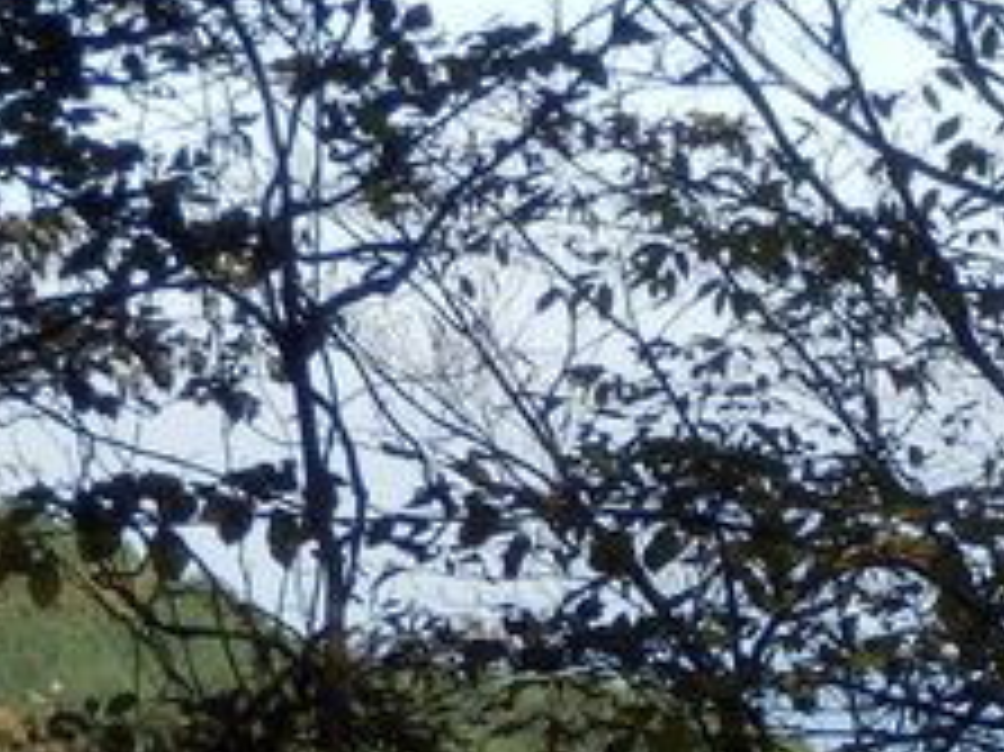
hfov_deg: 7.2
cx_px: 1049
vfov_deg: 5.4
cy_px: 1211
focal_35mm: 273
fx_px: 7914
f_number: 4.9
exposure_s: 1/250
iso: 80
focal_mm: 13.5
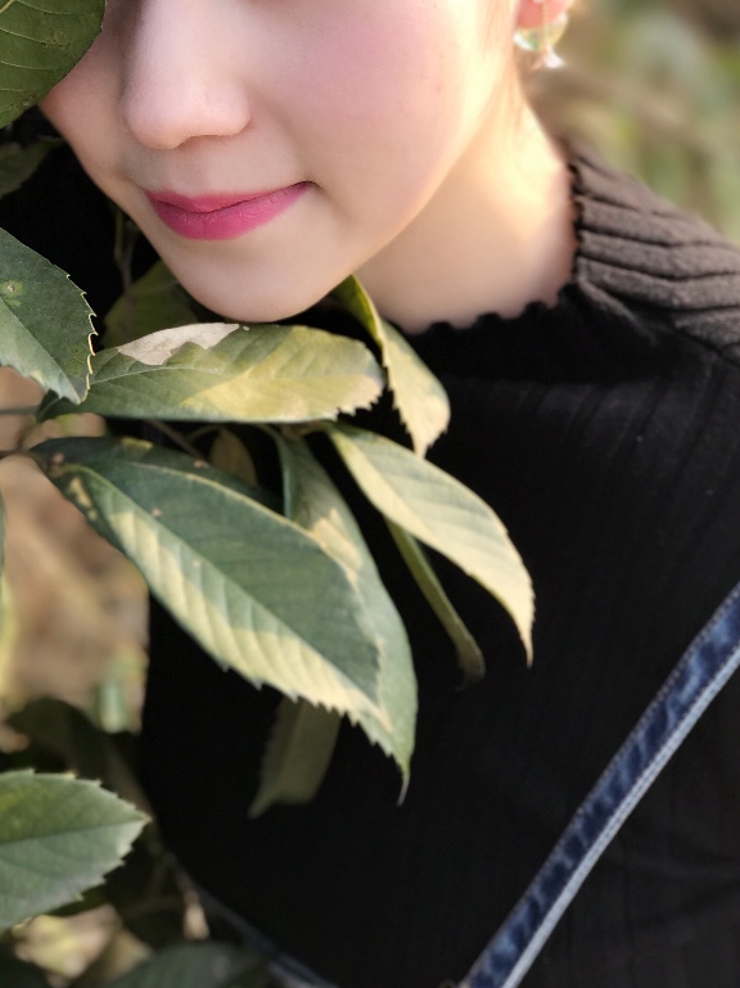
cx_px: 266
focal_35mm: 89
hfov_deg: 16.6
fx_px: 2539
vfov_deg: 21.9
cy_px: 293
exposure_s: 1/100
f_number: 2.8
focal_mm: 6.6
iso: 20
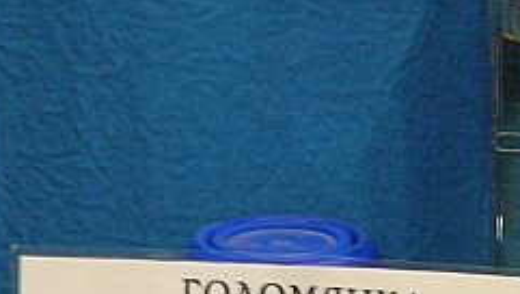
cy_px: -44
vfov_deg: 6.1
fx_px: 2718
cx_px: 154
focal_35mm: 197
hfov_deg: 10.9
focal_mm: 6.7
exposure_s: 1/6
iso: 200
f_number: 3.2
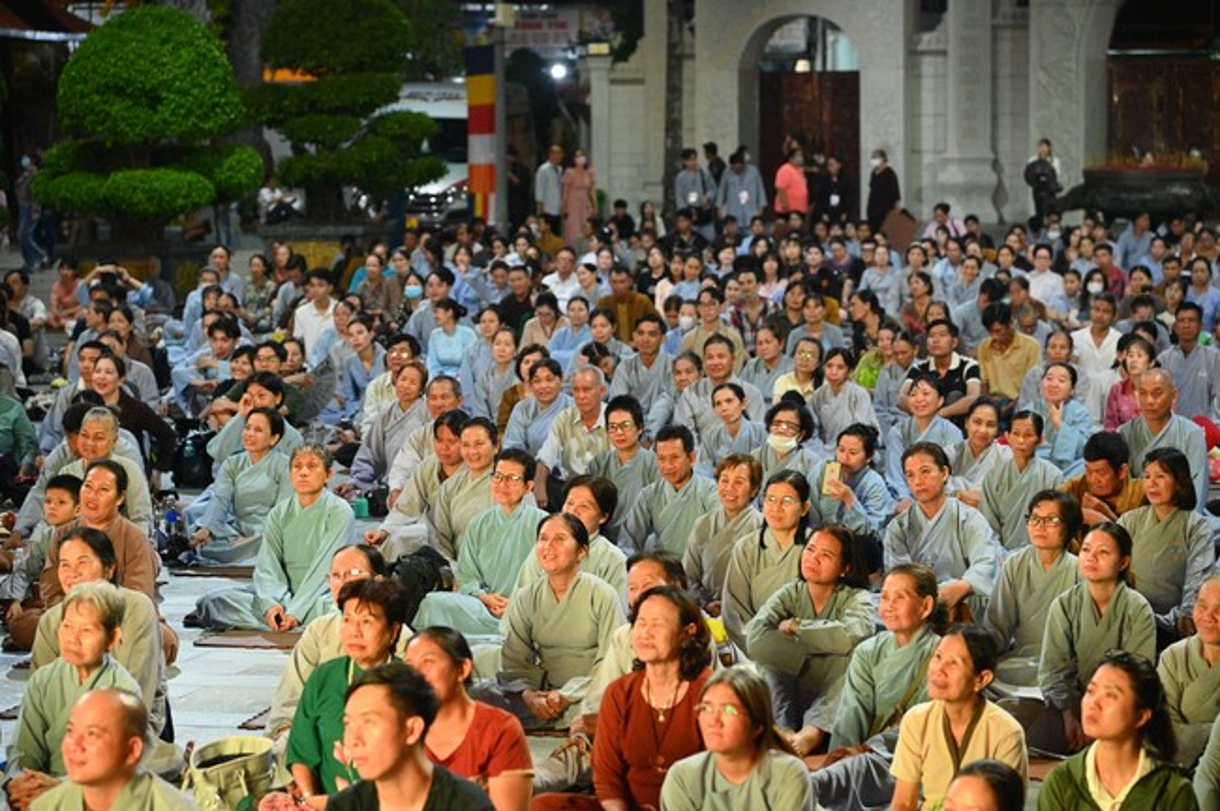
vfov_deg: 11.4
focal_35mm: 120
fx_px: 4063
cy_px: 406
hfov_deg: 17.1
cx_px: 610
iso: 12800
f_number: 4.5
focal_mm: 120
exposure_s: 1/125
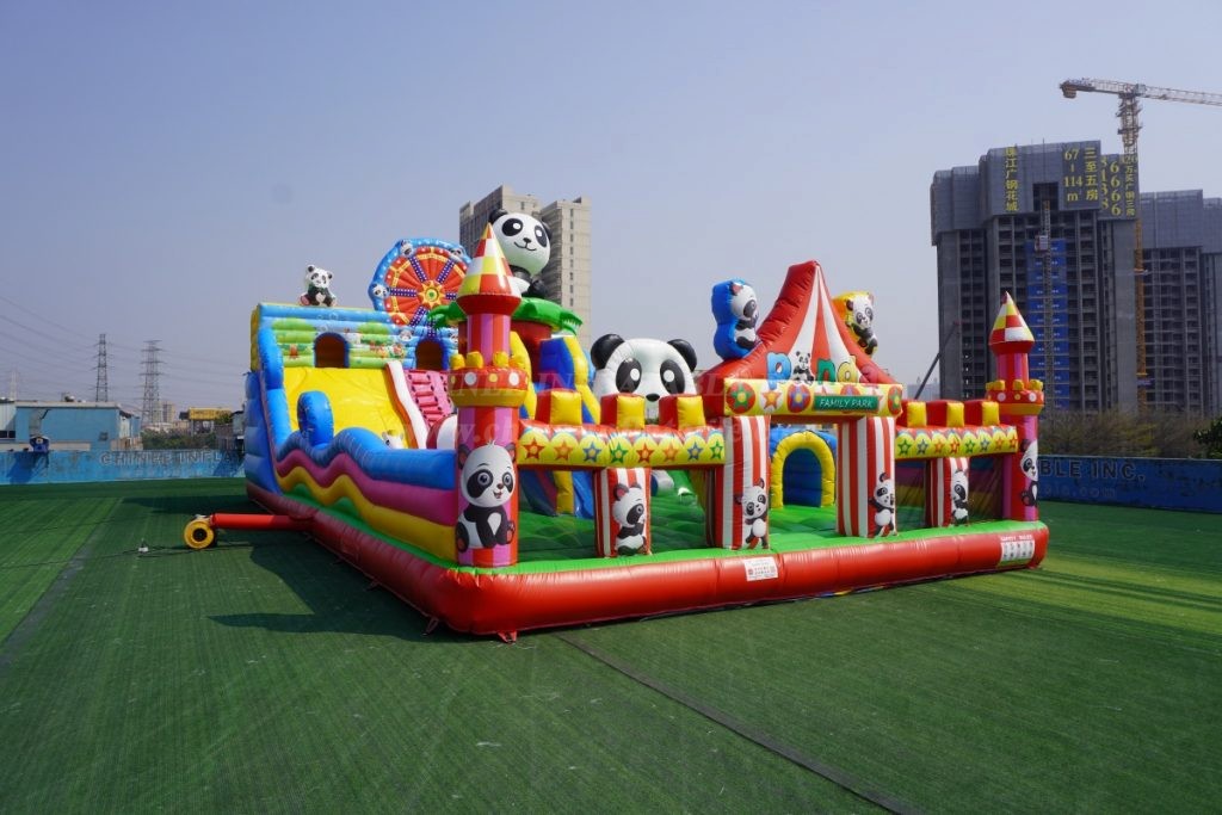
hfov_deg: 73.7
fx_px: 815
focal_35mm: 24
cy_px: 408
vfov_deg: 53.1
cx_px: 611
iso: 100
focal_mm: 16
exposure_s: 1/250
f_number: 10
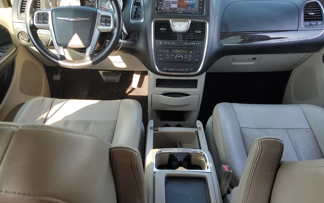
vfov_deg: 43.1
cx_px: 170
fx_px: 256
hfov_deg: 64.6
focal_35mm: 29
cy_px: 91
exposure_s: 1/233
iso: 50
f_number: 1.5
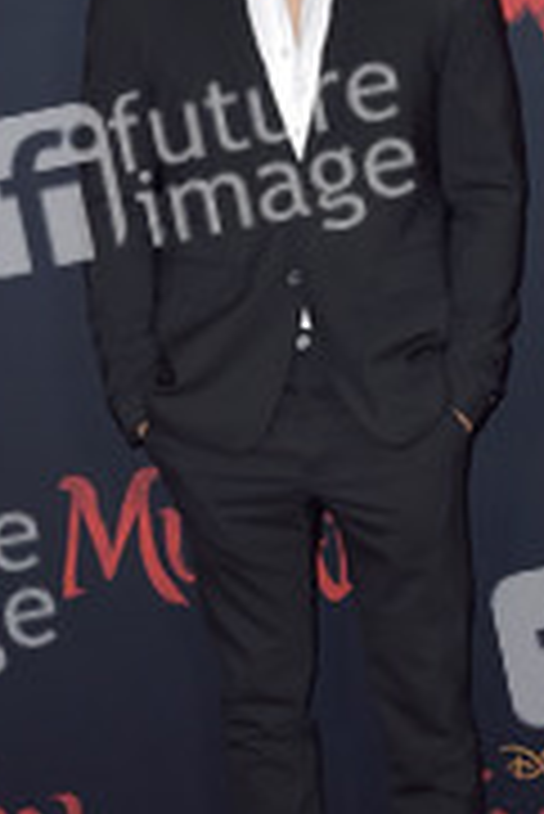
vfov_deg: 27.0
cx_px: 317
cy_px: 396
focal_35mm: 75
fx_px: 1697
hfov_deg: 18.2
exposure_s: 1/200
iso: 400
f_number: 7.1
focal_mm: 34
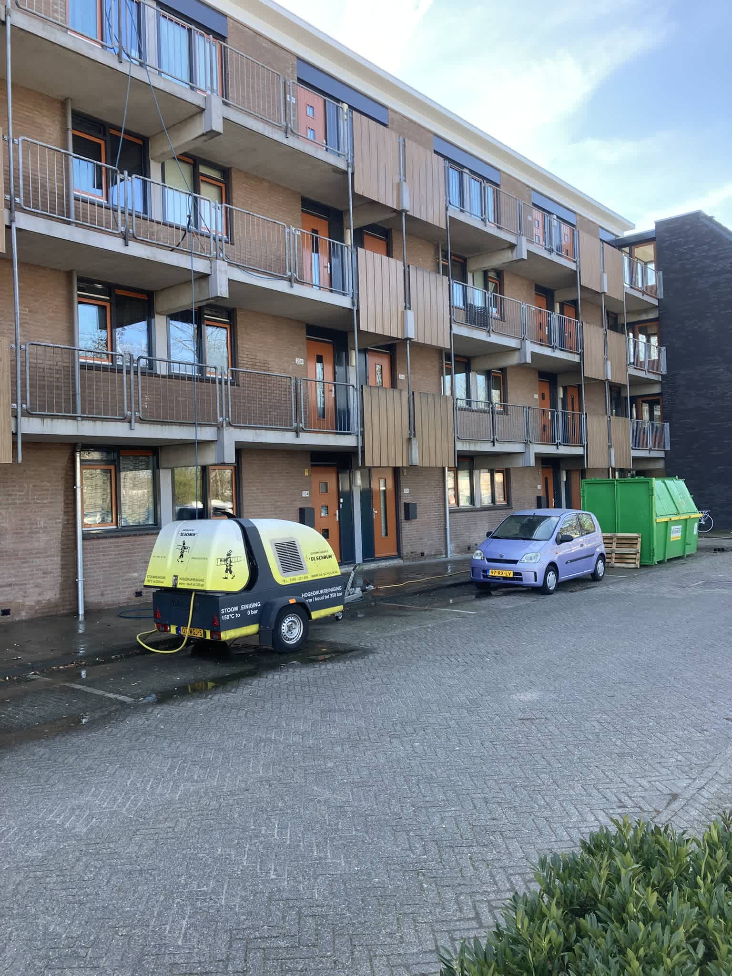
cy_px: 488
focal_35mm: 28
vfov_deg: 63.4
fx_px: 789
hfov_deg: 49.7
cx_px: 366
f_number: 1.8
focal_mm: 4
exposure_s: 1/187
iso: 20
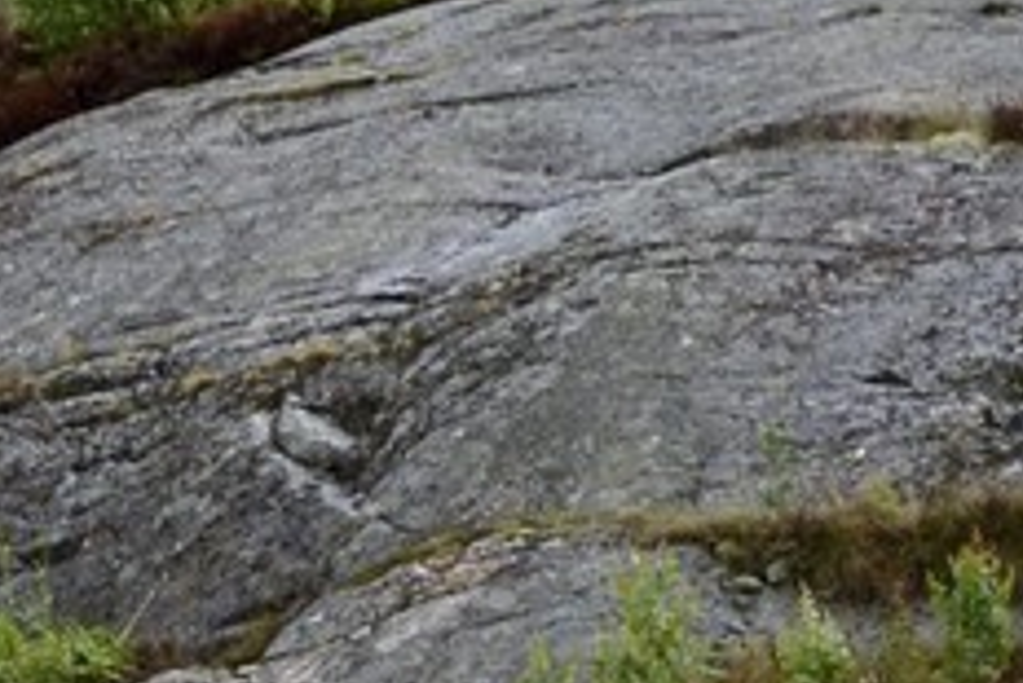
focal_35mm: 998
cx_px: -2134
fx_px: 28376
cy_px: 405
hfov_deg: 2.0
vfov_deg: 1.4
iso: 200
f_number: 4.5
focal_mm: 145
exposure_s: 1/500
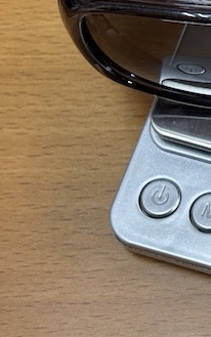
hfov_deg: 9.3
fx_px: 1231
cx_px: 391
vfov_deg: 15.5
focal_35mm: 134
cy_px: 62
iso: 80
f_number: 1.6
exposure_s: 1/50
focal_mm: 5.96
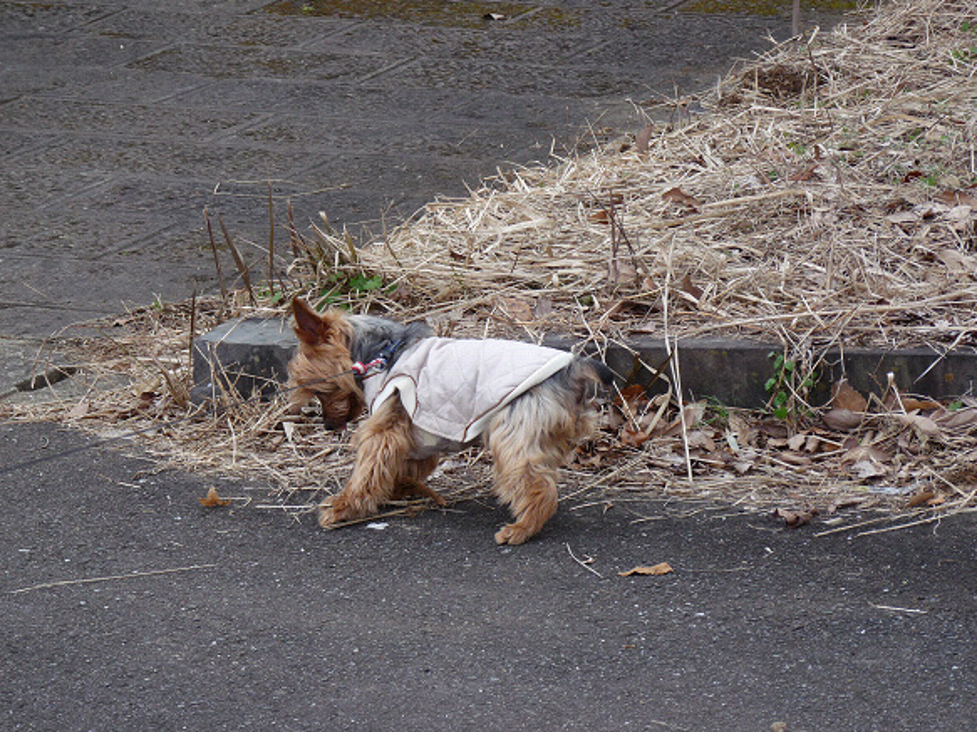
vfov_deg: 11.1
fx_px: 3781
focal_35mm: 134
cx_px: 488
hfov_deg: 14.7
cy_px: 366
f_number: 3.6
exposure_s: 1/250
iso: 100
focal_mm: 23.7
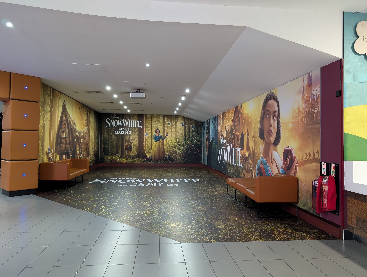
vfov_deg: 56.9
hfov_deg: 71.5
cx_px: 184
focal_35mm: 24
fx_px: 255
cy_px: 138
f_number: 1.68
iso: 321
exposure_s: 1/25
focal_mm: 6.9
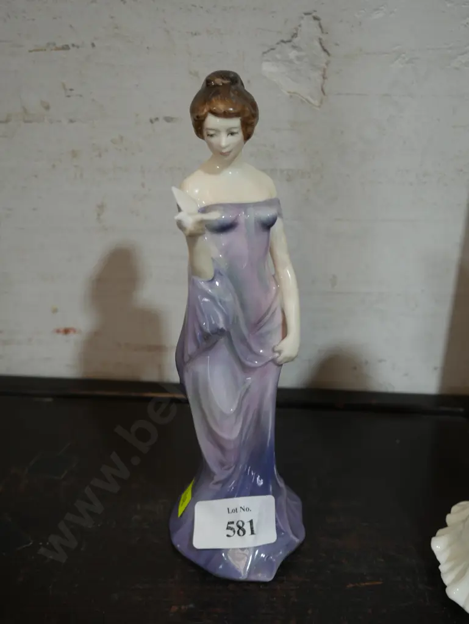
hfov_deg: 28.1
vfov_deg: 36.8
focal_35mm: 52
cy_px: 312
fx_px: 939
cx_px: 234
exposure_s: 1/60
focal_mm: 26
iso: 400
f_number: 5.3
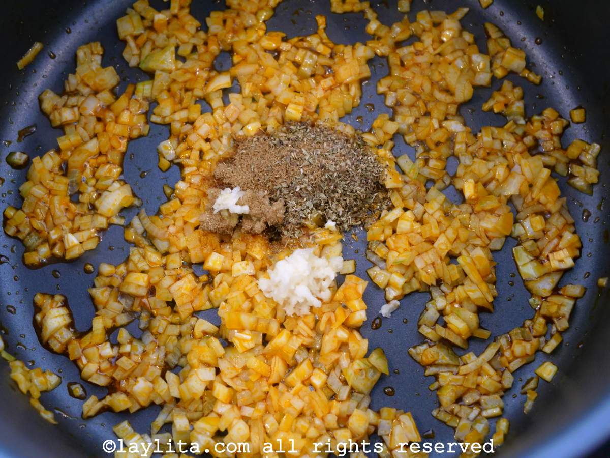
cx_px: 305
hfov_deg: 38.2
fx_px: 881
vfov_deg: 29.1
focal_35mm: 50
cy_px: 229
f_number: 3.5
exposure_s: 1/60
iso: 3200
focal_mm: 25
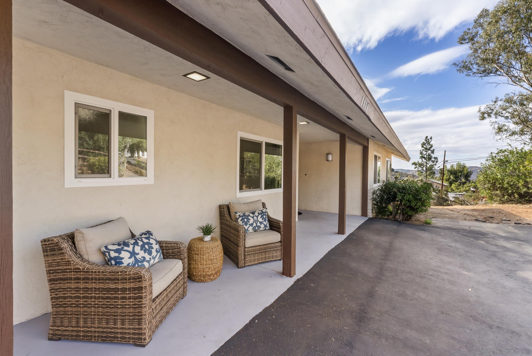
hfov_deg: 96.7
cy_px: 178
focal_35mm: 16
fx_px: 237
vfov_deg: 73.8
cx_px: 266
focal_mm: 16
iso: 500
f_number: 22
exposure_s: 1/15
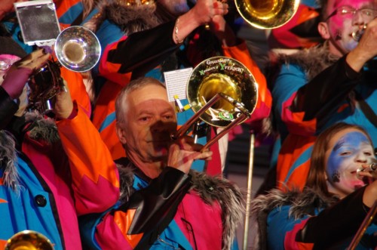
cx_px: 188
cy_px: 125
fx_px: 3135
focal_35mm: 300
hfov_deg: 6.9
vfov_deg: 4.6
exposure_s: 1/250
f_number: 6.3
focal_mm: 200
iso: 3200
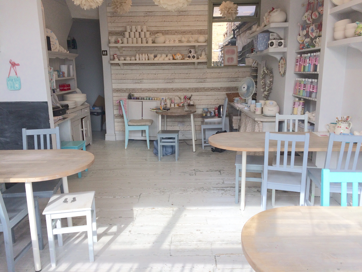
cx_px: 181
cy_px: 136
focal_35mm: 29
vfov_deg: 48.2
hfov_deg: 61.7
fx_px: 303
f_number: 2.2
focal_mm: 4.15
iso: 32
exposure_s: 1/351
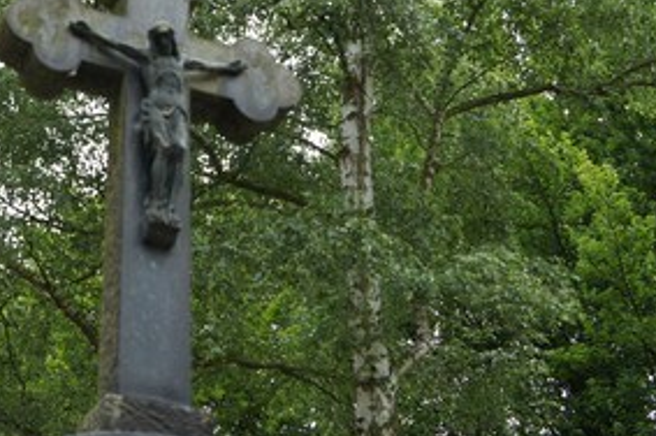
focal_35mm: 78
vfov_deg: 17.4
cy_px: 146
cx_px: 151
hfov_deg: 25.7
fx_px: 1420
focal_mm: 32
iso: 500
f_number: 5.6
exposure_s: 1/250
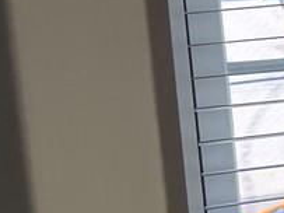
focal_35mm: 189
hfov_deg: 8.3
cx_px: 949
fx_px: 1550
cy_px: 59
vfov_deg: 7.8
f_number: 1.78
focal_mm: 6.76
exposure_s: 1/330
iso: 100
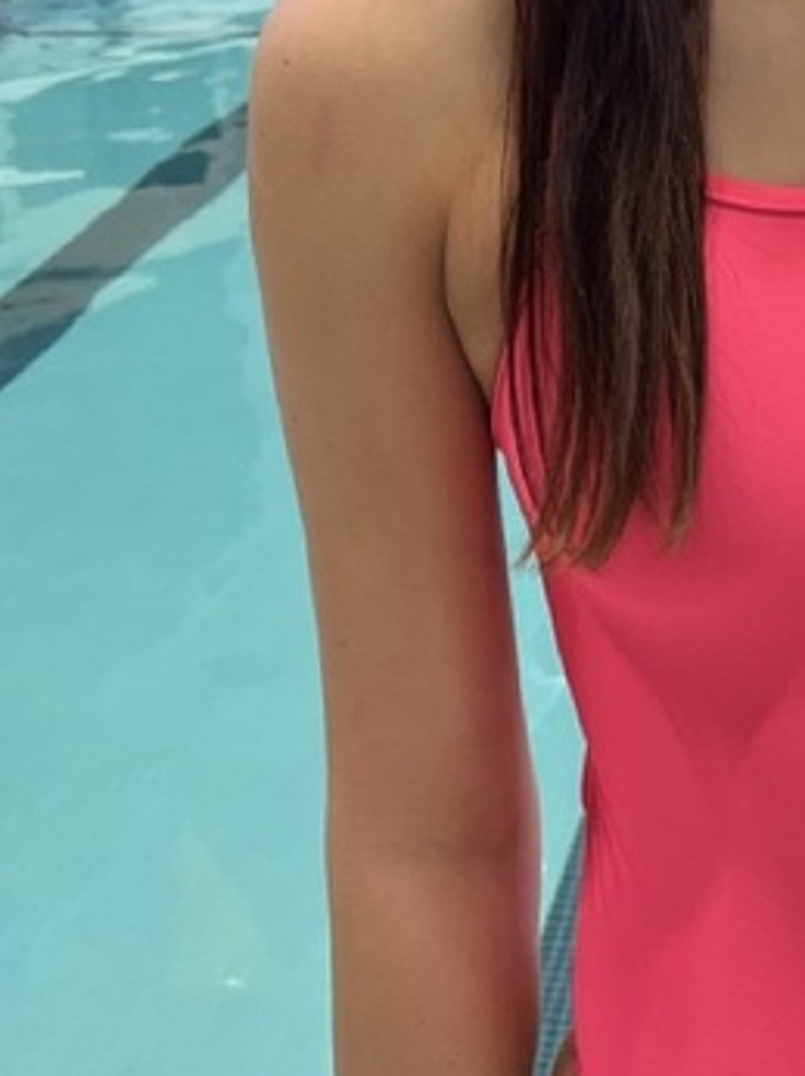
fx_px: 2390
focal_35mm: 77
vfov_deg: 23.2
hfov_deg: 18.5
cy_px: -224
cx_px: 858
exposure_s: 1/121
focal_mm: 5.1
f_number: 1.6
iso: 125
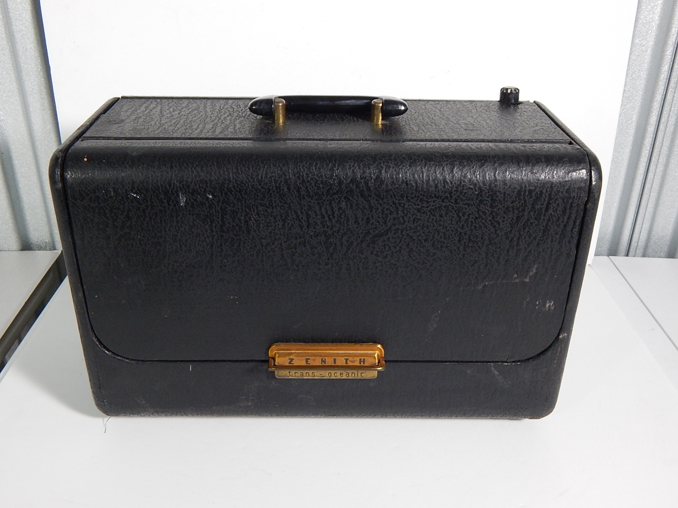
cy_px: 254
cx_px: 339
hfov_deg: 54.0
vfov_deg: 41.8
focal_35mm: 34
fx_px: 666
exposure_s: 1/30
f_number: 3.3
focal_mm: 6.1
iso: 400
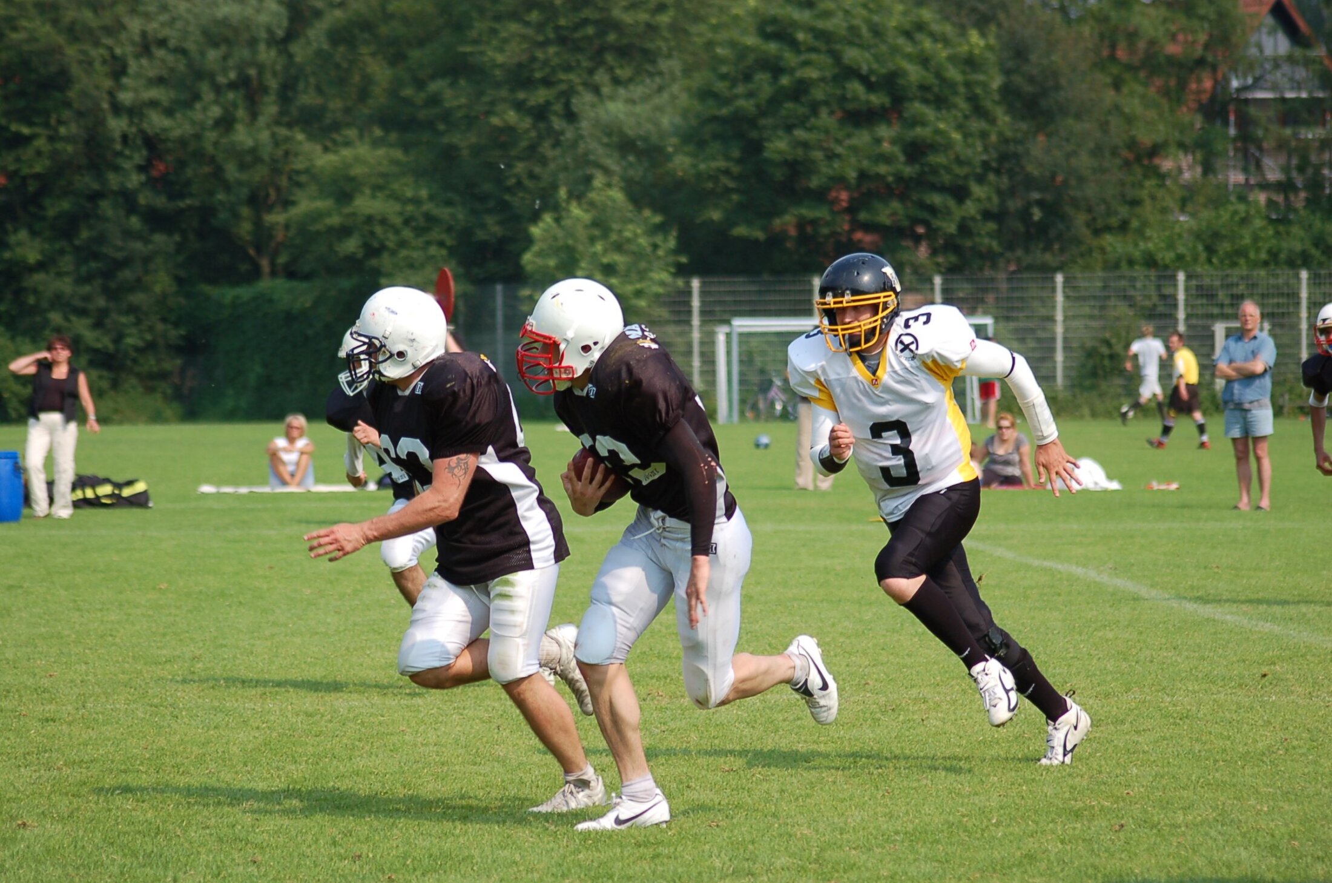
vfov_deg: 7.6
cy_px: 442
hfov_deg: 11.4
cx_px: 666
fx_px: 6647
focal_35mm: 180
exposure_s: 1/1000
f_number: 4.5
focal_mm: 120
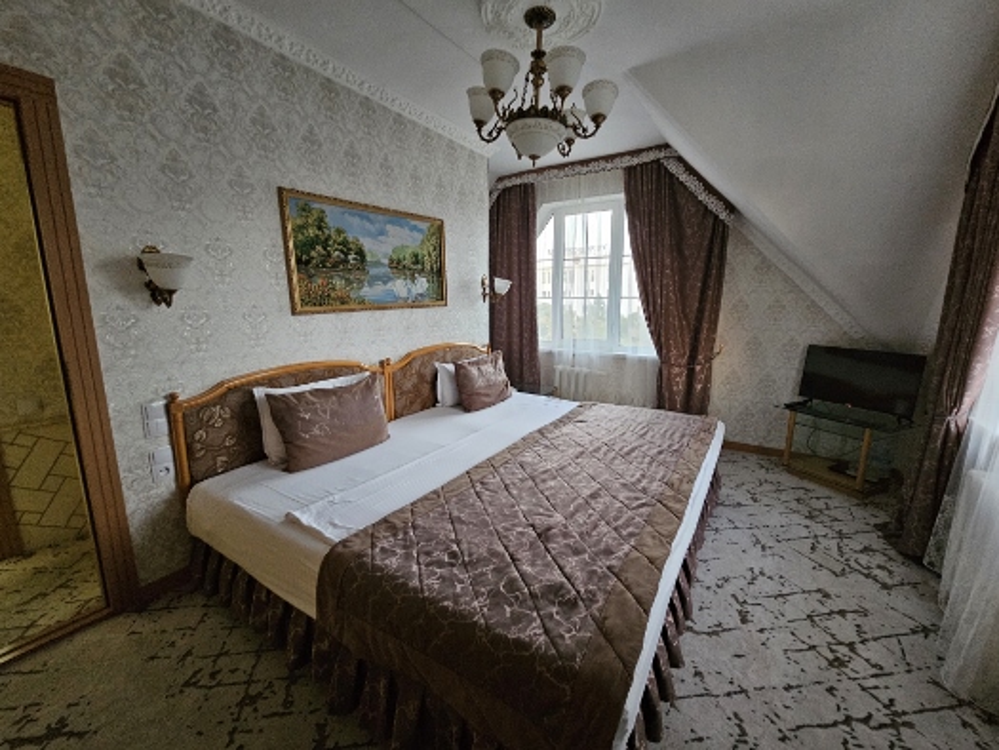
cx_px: 500
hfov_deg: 106.2
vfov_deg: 89.9
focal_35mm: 13
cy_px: 375
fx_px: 375
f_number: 2.2
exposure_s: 1/25
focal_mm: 2.2
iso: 640
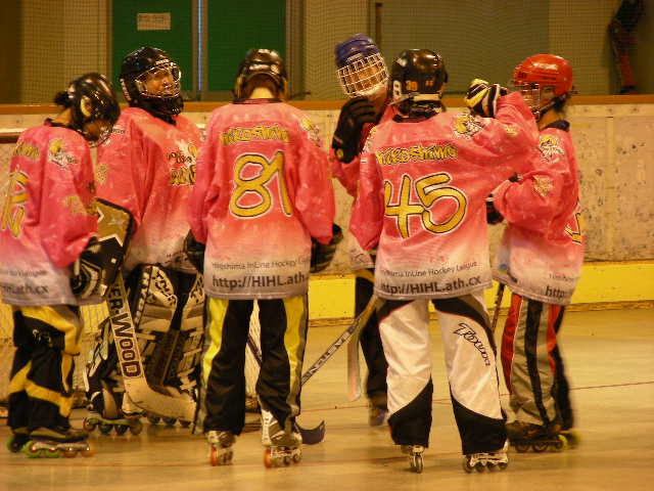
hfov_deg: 7.4
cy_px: 246
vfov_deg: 5.5
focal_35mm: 269
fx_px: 5082
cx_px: 327
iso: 200
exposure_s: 1/18.4
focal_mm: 44.8
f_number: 3.5
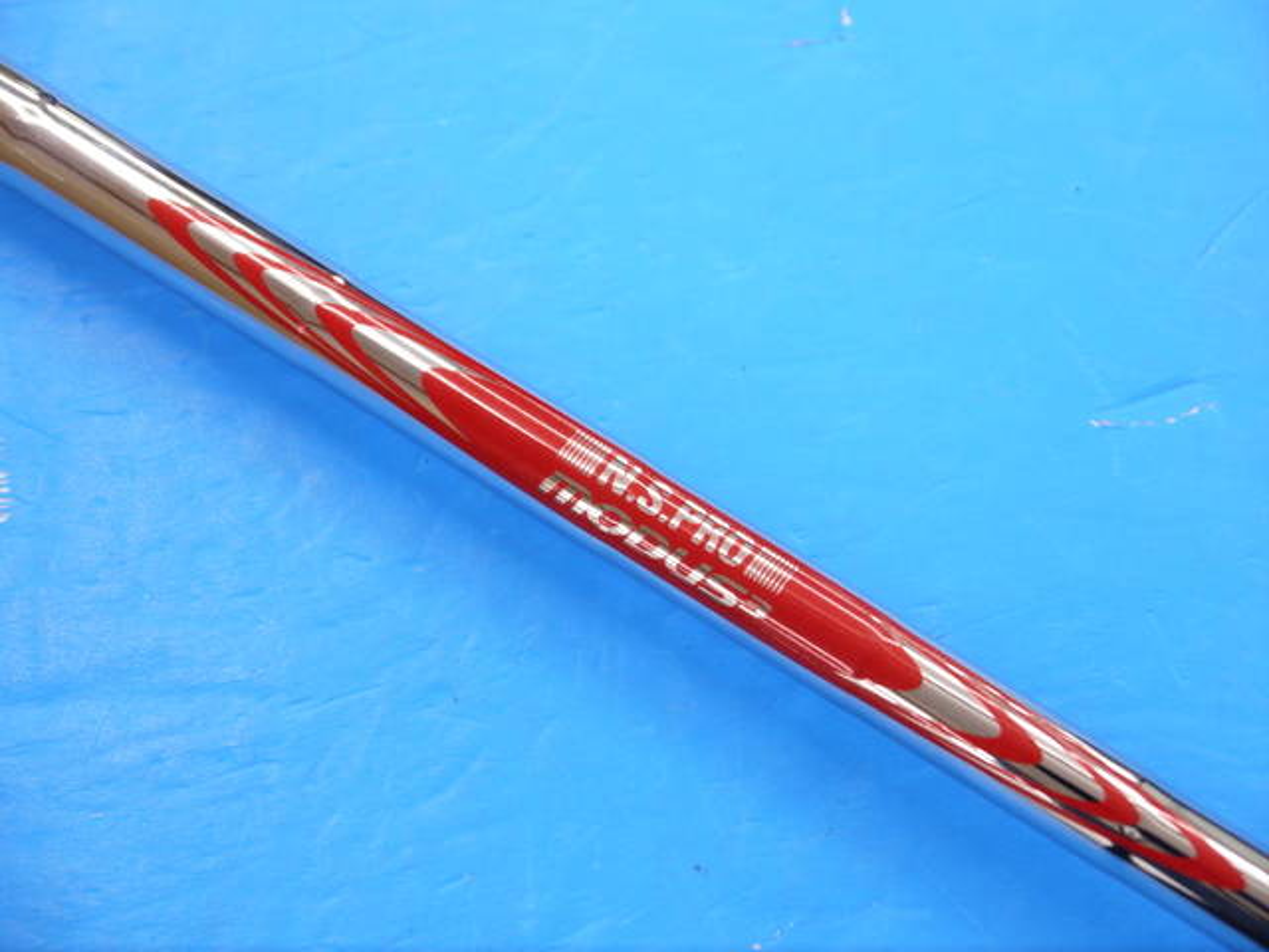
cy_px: 476
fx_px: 3079
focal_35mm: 84
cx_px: 634
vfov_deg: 17.6
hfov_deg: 23.3
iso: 640
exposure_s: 1/80
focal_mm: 42
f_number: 5.6
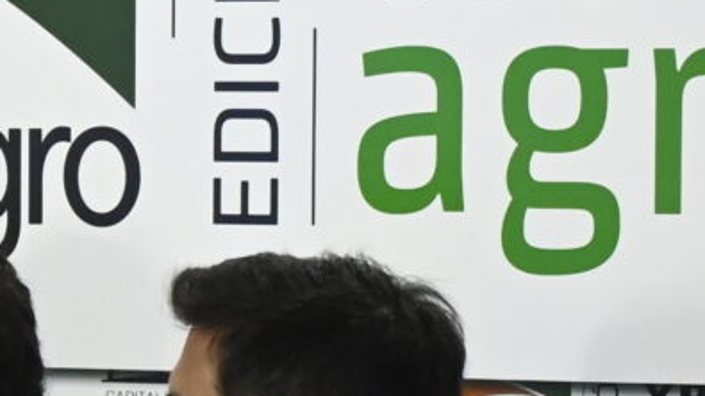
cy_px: 415
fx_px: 10018
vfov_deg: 2.3
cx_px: -1187
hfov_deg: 3.9
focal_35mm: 536
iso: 4000
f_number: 5.6
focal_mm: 79
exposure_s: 1/200
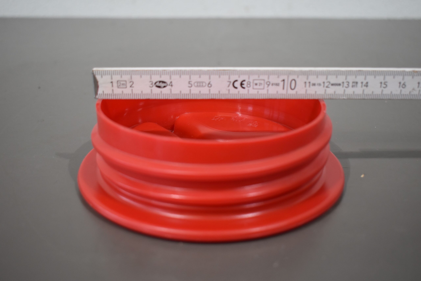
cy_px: 140
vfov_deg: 31.9
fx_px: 491
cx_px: 210
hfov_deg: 46.4
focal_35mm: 42
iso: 800
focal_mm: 28
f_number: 4.2
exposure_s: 1/200
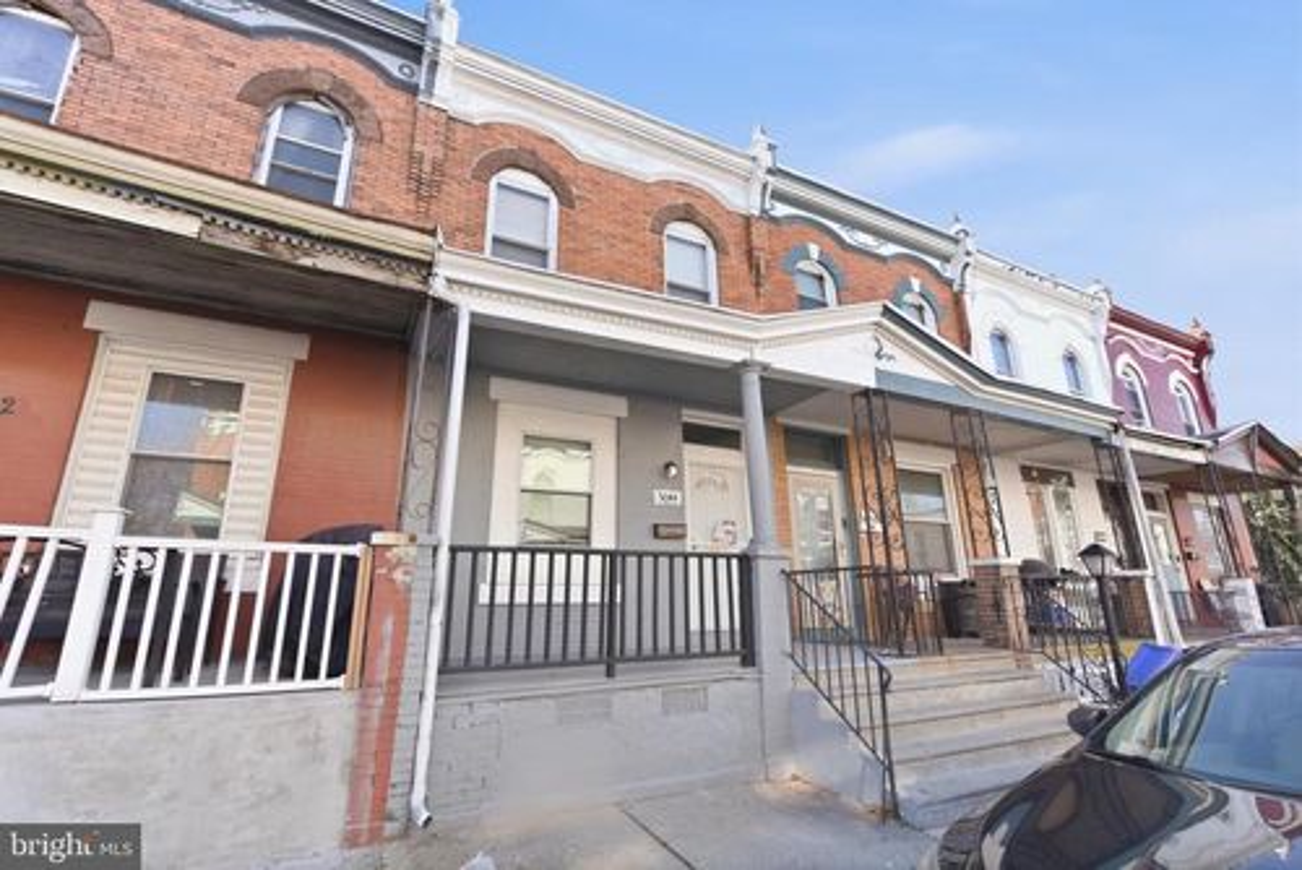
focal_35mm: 16
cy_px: 435
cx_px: 651
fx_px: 579
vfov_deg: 73.8
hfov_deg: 96.7
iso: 250
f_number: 9
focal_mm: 16
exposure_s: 1/80
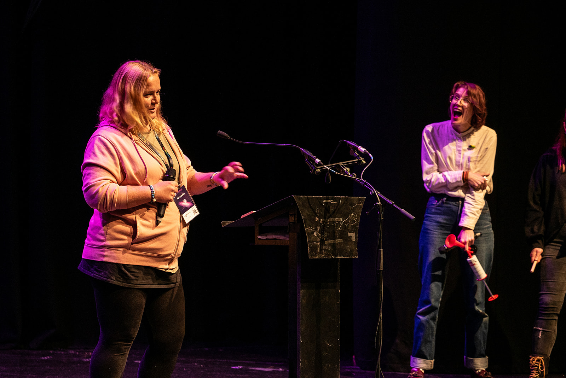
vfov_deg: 7.9
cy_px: 189
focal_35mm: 174
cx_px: 283
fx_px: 2737
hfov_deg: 11.8
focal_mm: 174
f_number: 6.3
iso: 3200
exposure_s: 1/80
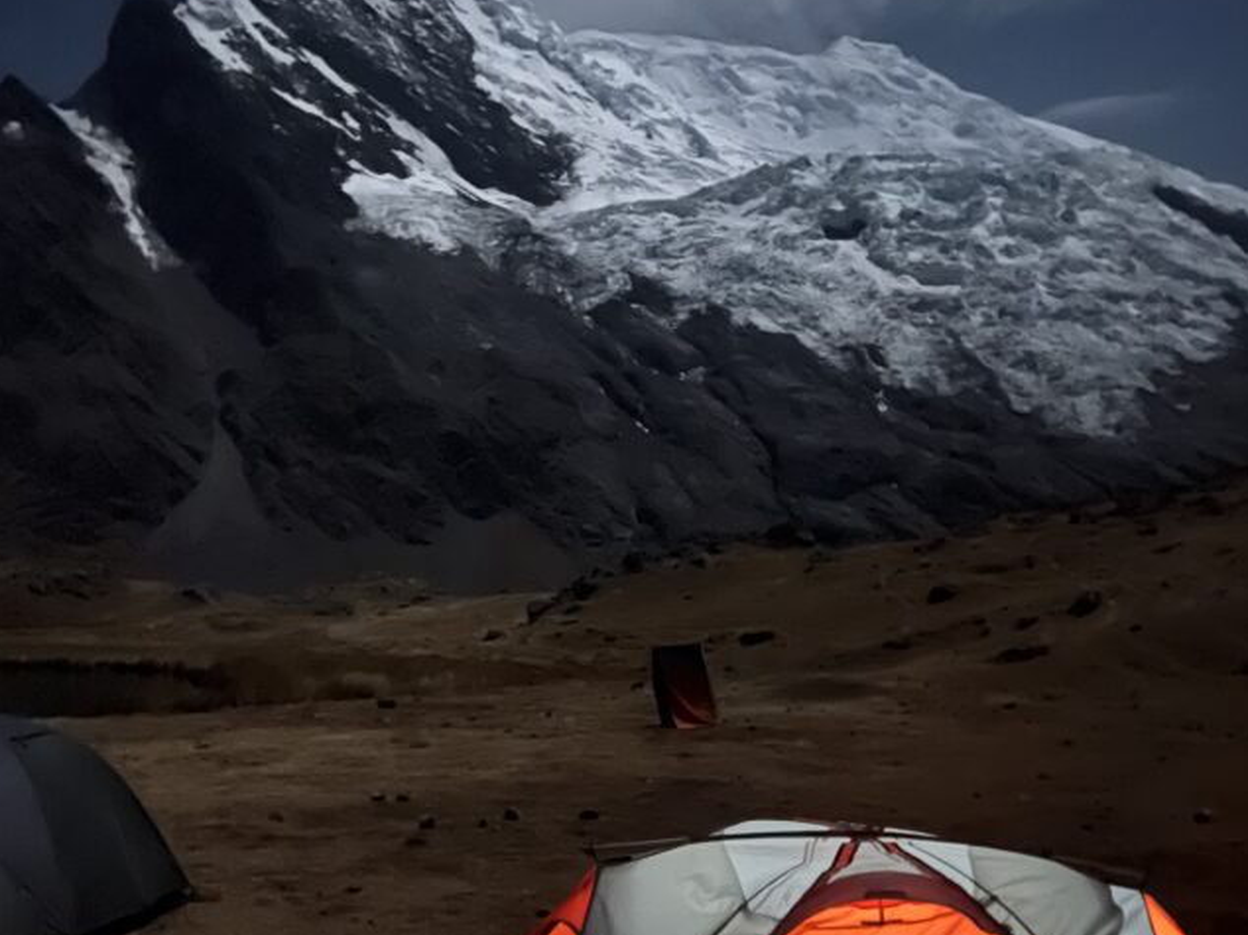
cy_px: 602
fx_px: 1514
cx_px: 504
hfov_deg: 44.6
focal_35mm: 42
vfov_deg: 34.1
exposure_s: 1/2
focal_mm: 5.7
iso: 6400
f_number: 1.5
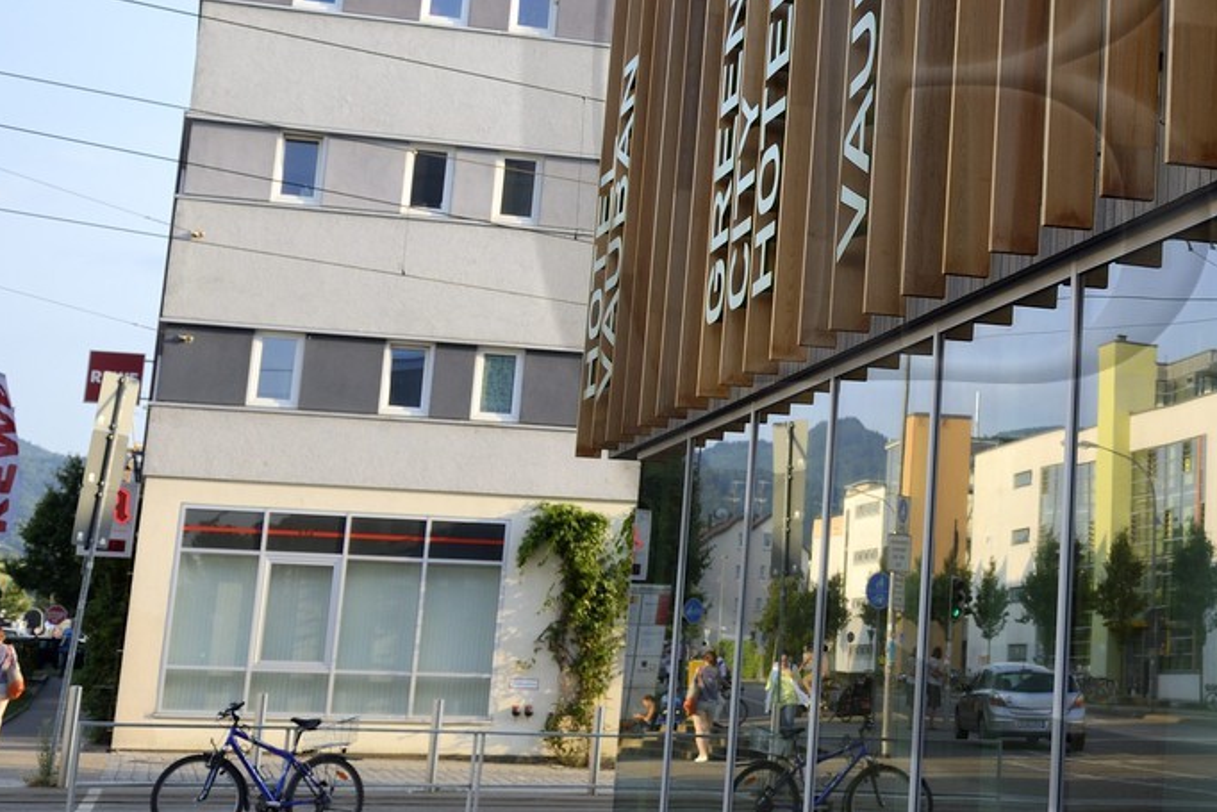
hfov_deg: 25.5
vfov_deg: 17.9
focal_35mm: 75
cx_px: 1247
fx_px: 2536
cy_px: 91
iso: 200
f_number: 5.6
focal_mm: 32
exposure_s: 1/250
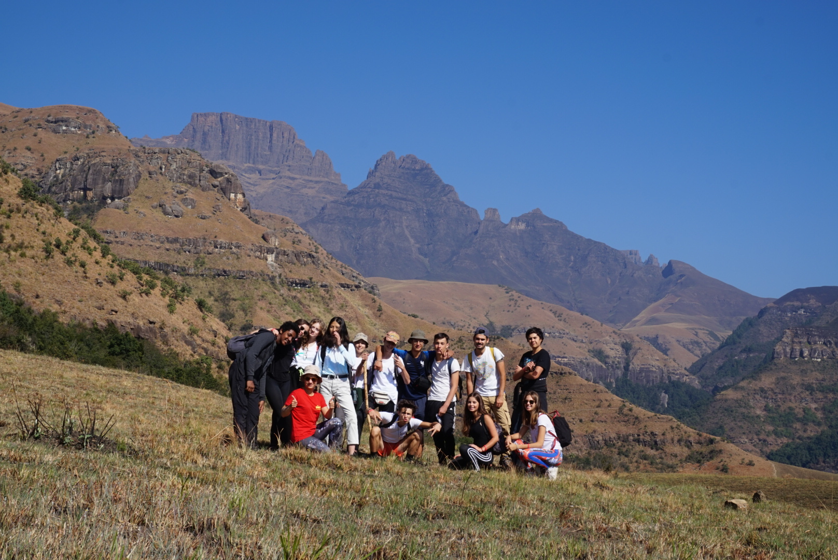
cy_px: 280
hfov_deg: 38.9
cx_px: 419
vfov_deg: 26.5
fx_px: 1188
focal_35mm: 51
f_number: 14
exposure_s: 1/125
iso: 100
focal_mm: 34
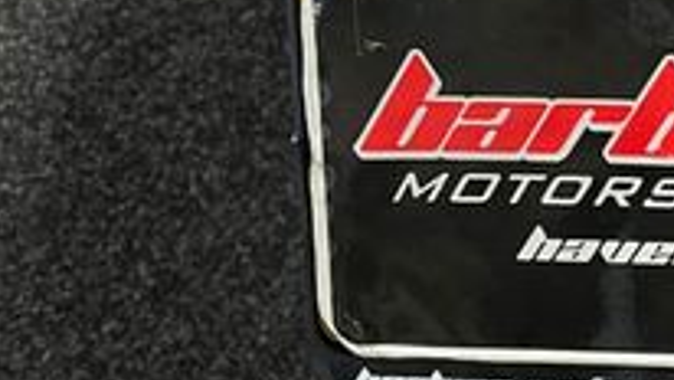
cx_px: 543
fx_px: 1573
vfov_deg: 13.7
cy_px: 108
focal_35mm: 88
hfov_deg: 23.8
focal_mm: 5.1
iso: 400
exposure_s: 1/33
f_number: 1.6
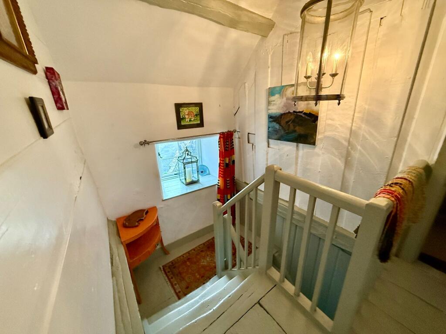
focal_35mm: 14
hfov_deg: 102.1
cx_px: 223
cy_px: 167
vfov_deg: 85.7
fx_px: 180
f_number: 2.2
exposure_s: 1/100
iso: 640
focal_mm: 2.22
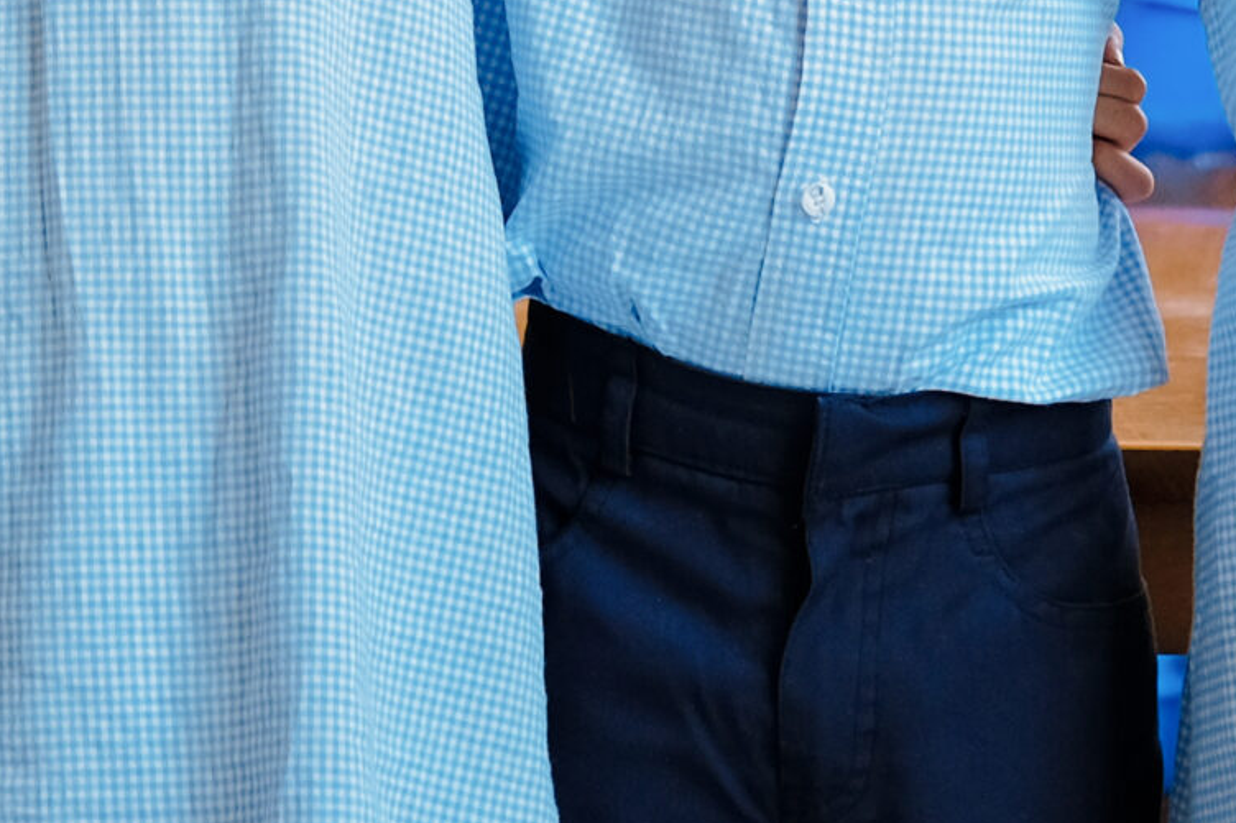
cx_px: 289
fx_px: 8958
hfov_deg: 7.9
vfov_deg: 5.2
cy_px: -859
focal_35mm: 261
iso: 640
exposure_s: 1/250
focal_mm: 35
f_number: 2.8
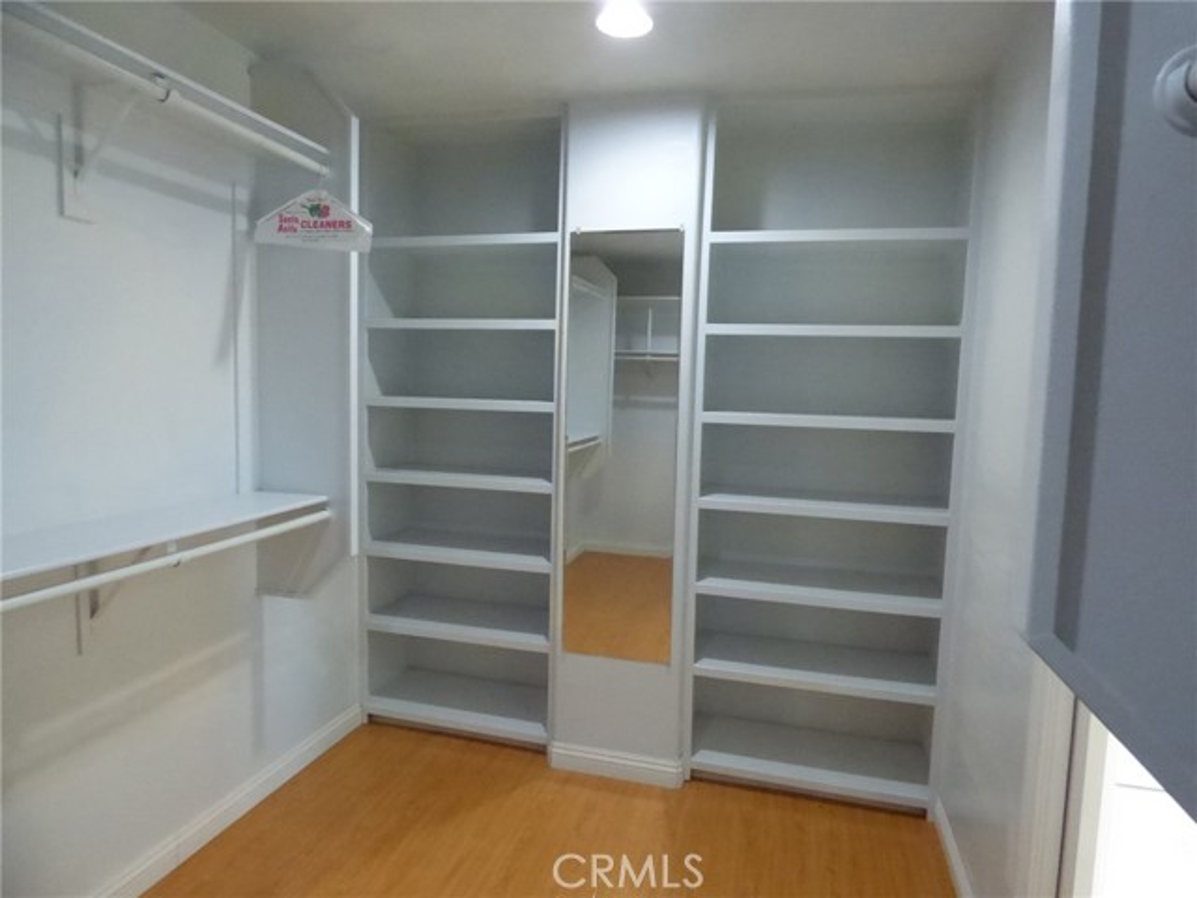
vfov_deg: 66.0
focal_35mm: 20
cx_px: 598
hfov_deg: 81.7
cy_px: 449
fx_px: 692
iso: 1600
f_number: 2.8
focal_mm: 3.58
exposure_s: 1/160
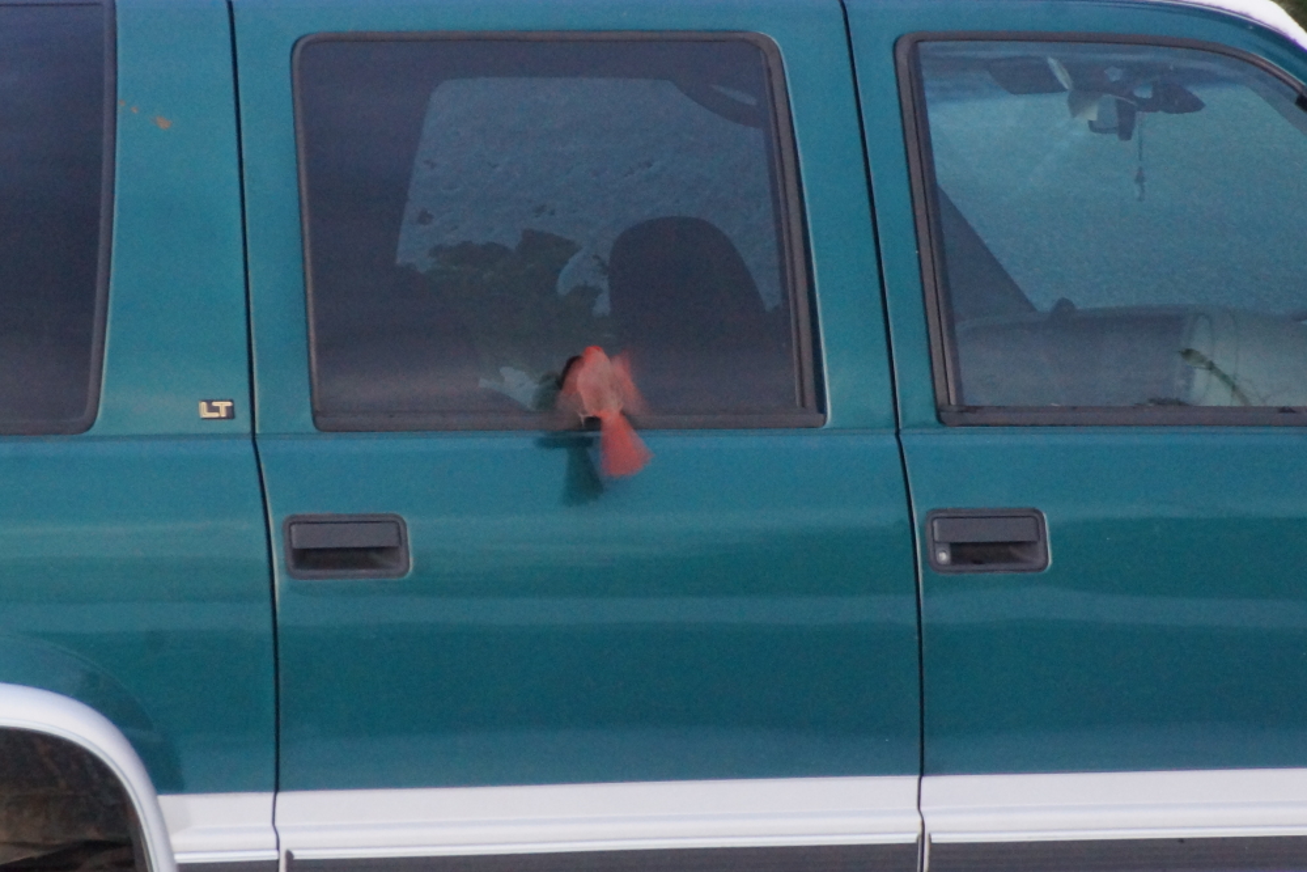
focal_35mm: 375
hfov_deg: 5.5
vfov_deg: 3.7
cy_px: 436
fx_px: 13614
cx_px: 654
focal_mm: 250
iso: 1600
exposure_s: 1/25
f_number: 14
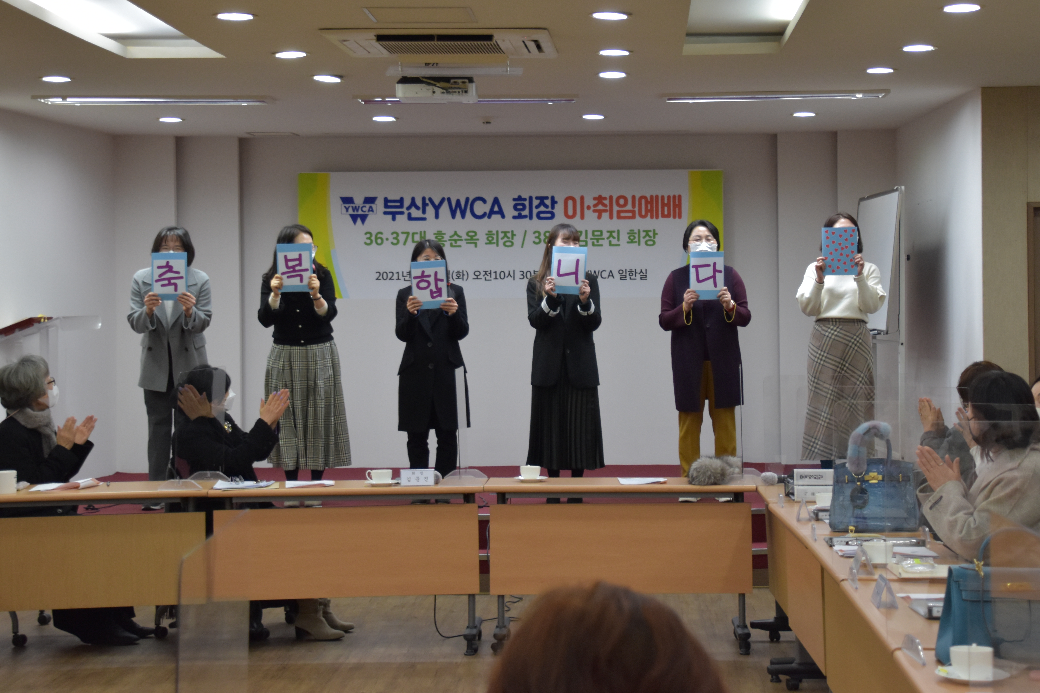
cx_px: 602
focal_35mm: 71
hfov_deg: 28.4
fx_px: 2051
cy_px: 272
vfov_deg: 19.2
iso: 1000
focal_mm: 38
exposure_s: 1/100
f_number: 5
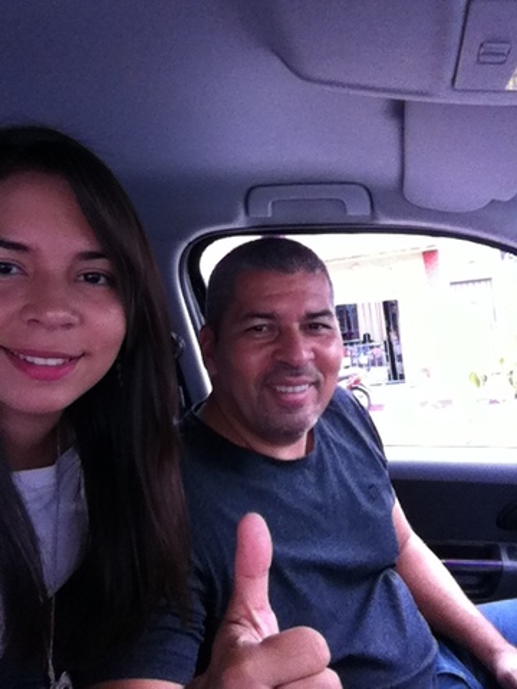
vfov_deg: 52.6
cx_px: 258
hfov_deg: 40.7
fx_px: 697
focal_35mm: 35
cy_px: 344
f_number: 2.4
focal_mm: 3.85
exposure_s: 1/30
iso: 250
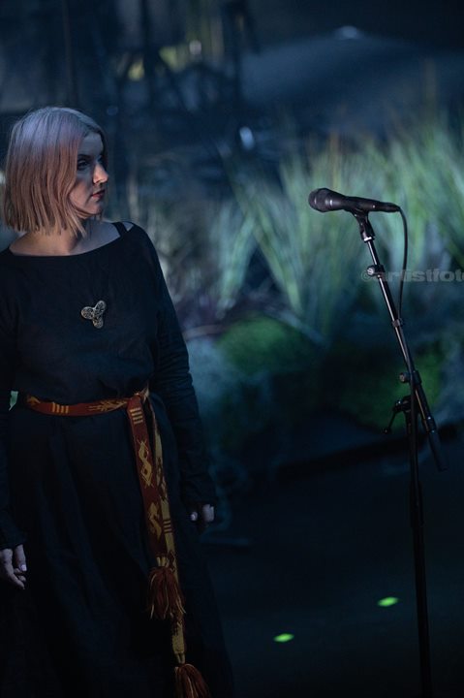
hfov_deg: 4.6
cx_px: 232
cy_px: 349
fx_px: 5808
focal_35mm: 300
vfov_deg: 6.9
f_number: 2.8
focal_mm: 300
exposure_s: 1/800
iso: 2000
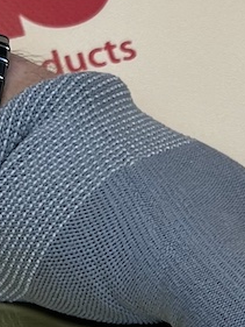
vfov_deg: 13.2
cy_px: 299
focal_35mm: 148
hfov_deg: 9.9
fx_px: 1396
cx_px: 289
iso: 64
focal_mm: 5.7
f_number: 1.5
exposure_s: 1/100
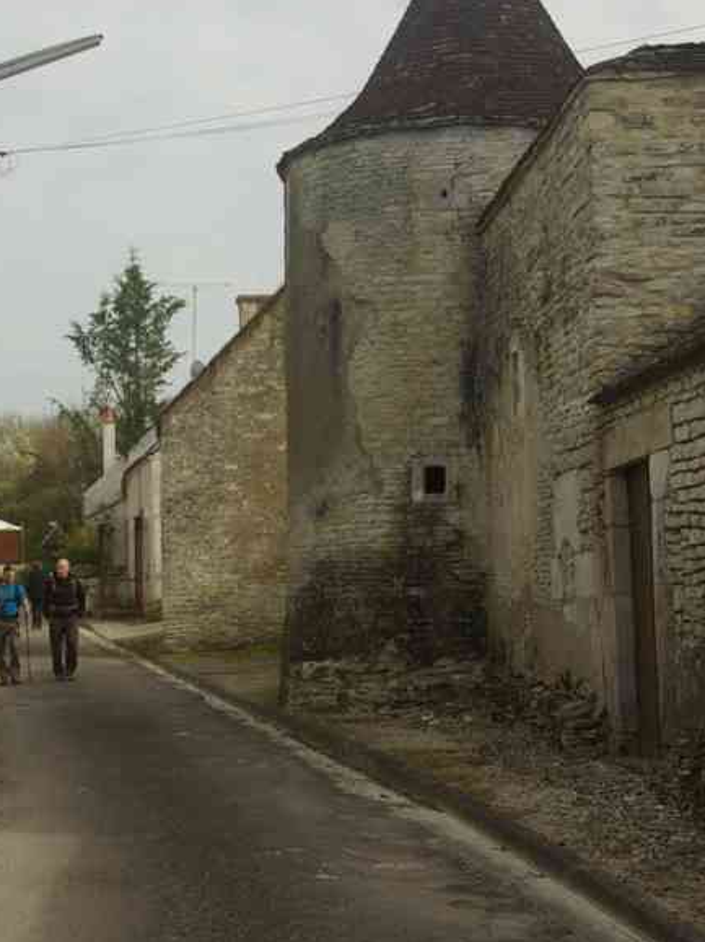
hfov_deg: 20.8
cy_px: 450
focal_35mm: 70
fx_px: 1902
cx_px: 181
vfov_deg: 27.8
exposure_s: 1/180
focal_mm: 28
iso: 100
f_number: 6.7
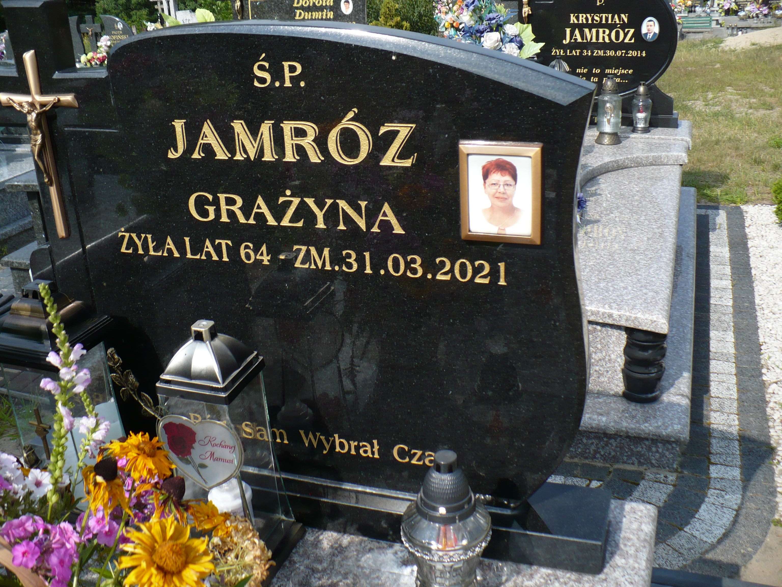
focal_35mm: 37
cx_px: 391
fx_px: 836
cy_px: 294
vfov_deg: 38.7
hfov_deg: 50.1
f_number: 8
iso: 100
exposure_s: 1/160
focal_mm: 6.1
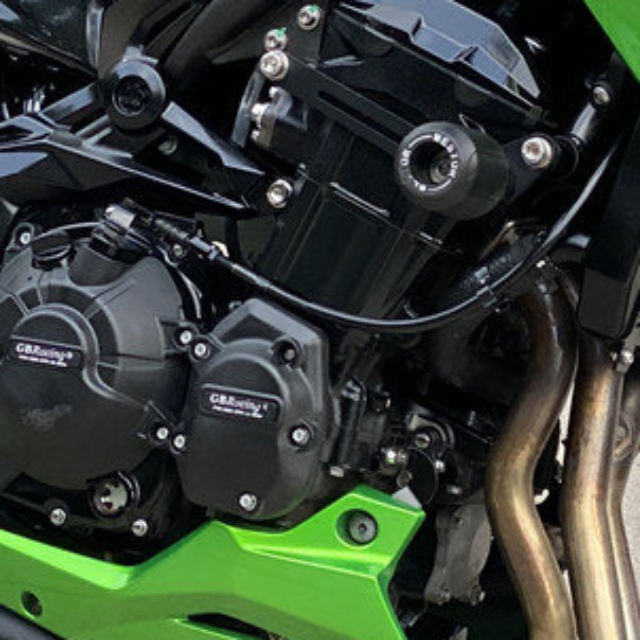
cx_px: 333
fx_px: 3974
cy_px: 147
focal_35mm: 190
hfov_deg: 9.2
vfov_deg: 9.2
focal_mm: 6
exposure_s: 1/122
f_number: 2
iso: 40
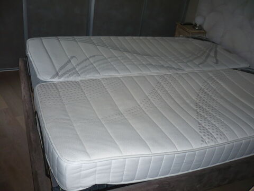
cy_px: 96
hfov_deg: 52.6
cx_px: 127
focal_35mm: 35
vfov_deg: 40.7
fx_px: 257
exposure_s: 1/30
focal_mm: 5.8
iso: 100
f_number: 2.8
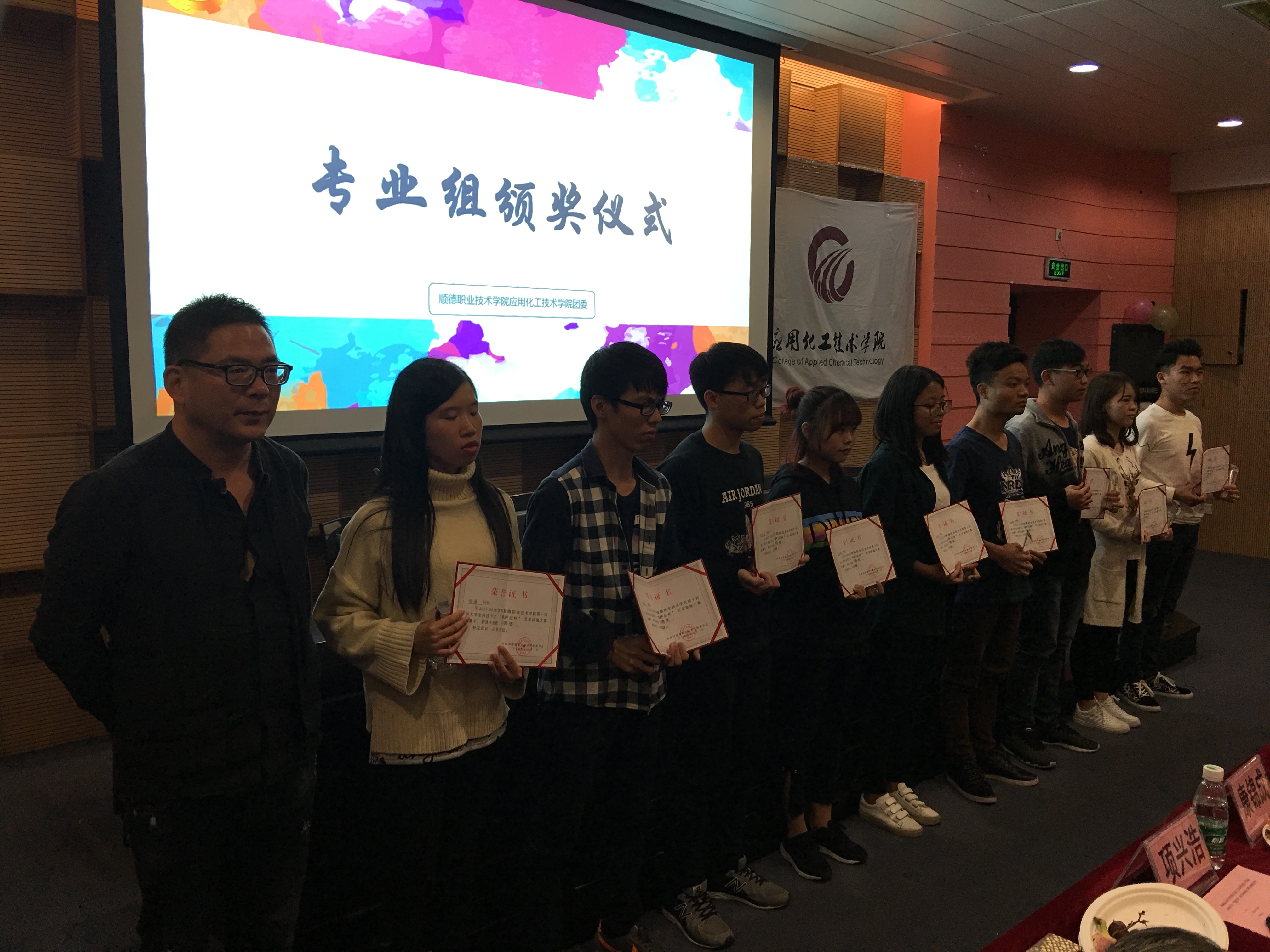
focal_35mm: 29
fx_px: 1064
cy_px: 476
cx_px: 635
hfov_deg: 61.7
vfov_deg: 48.2
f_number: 2.2
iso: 64
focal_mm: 4.15
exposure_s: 1/33
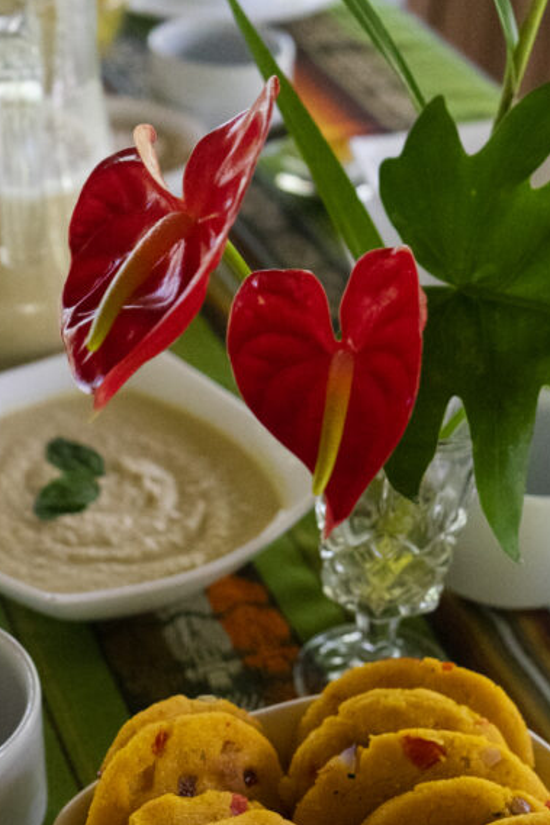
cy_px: 690
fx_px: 1445
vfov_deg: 30.9
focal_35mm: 63
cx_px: 288
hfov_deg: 21.6
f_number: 4.5
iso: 6400
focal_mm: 35
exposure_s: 1/250
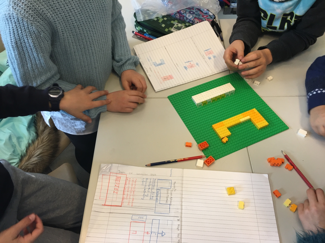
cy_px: 122
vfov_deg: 48.2
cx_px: 162
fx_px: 272
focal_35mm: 29
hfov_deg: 61.7
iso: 32
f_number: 2.2
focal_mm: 4.15
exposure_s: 1/17
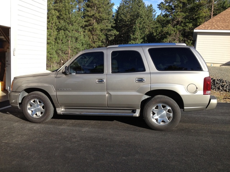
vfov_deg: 40.7
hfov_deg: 52.6
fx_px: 233
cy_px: 86
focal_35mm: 35
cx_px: 115
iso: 50
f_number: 2.4
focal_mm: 4.28
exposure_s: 1/767
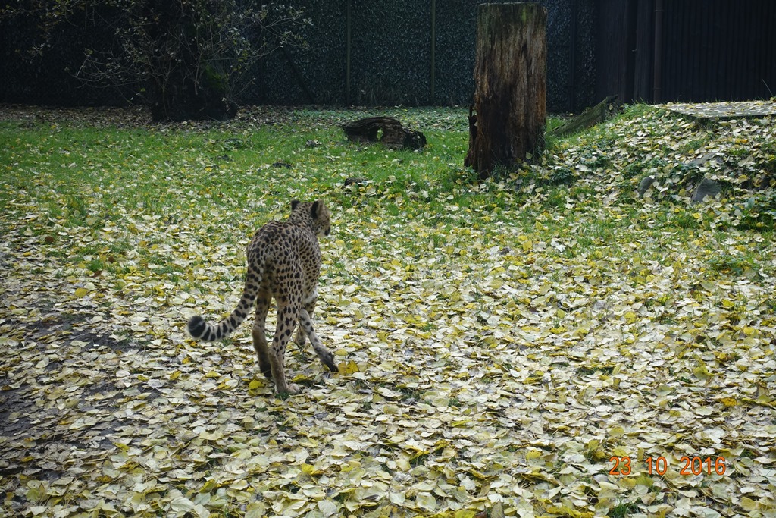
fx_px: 1509
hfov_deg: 28.8
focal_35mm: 70
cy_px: 259
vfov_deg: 19.5
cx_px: 388
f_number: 4
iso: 125
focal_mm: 25.7
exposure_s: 1/160
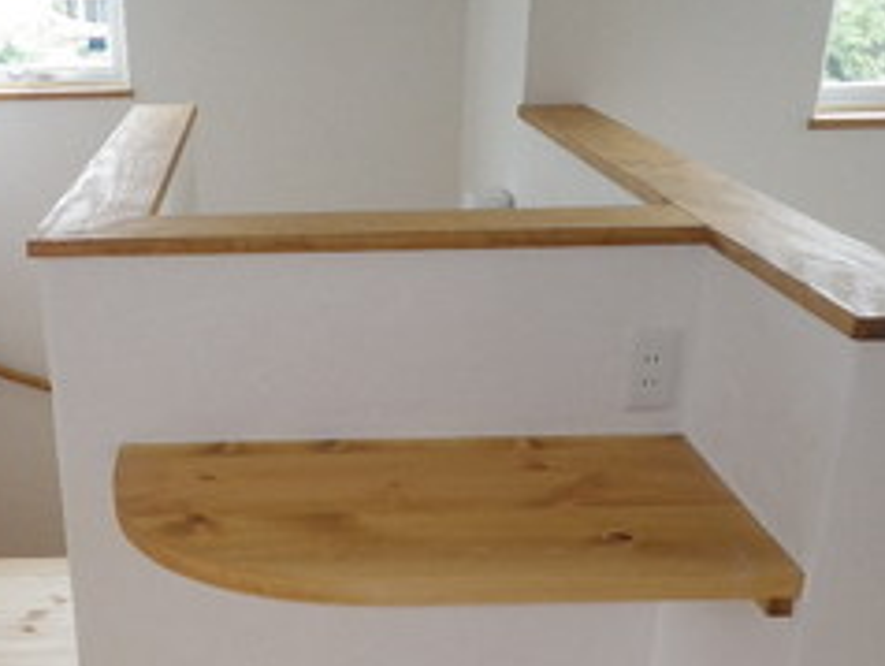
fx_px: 1203
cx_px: 275
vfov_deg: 30.1
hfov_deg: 39.8
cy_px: 539
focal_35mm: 47
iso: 100
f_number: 3.5
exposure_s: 1/50
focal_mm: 5
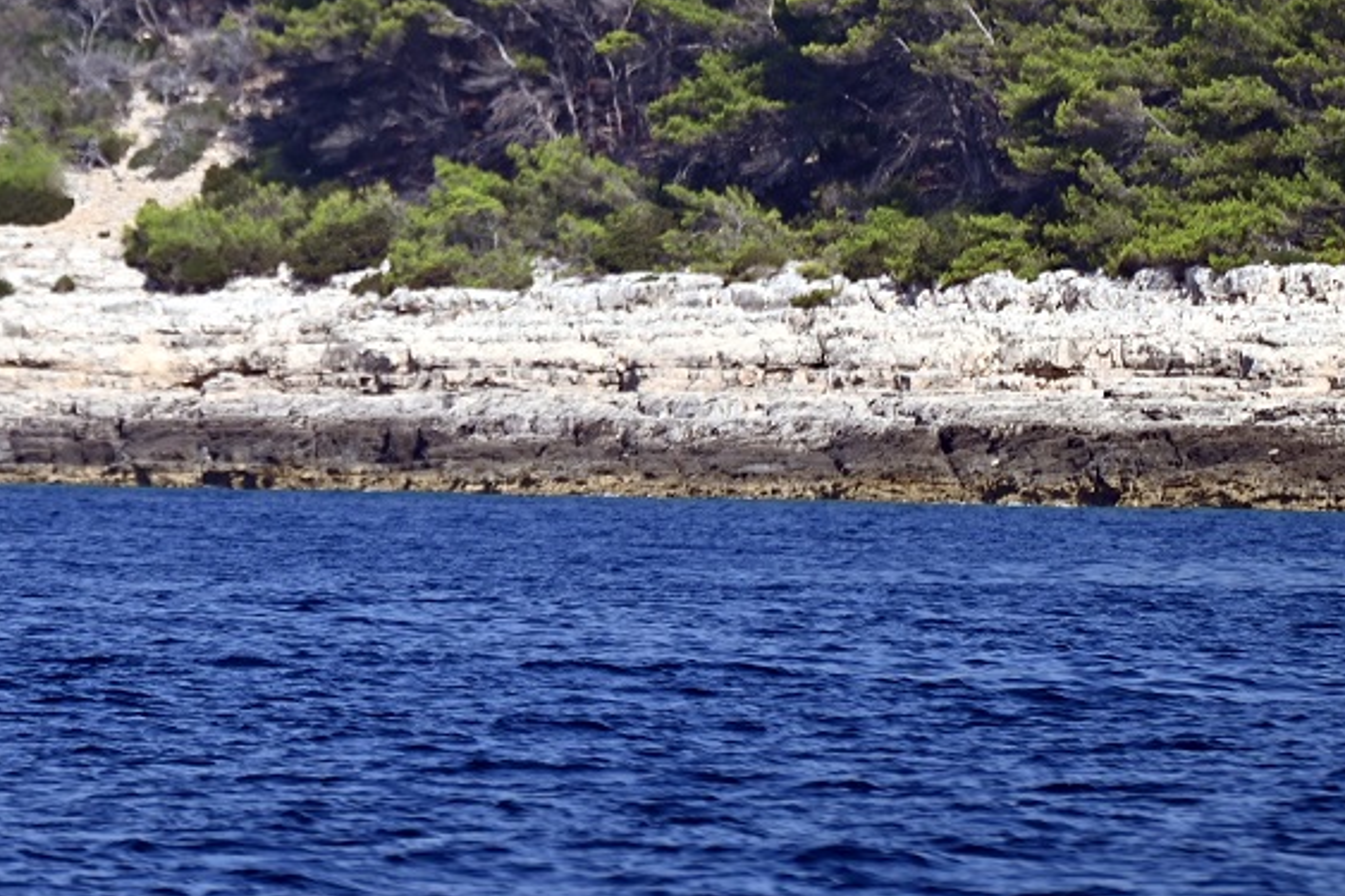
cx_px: 344
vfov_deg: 2.2
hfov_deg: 3.3
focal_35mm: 624
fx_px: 23305
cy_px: -102
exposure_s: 1/1000
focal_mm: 270
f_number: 5.6
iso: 200
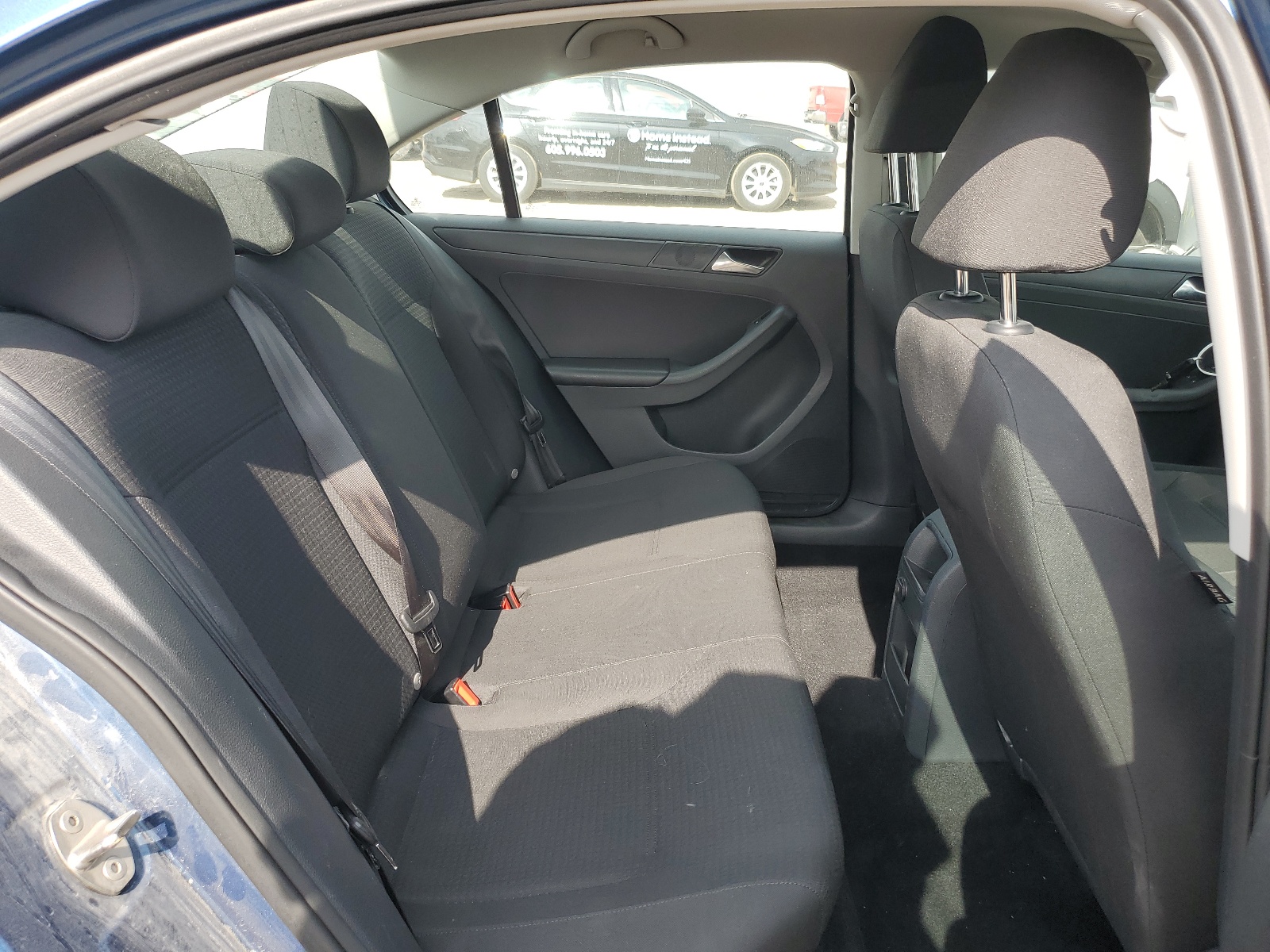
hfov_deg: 67.3
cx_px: 635
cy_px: 476
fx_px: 954
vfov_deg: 53.1
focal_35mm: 26
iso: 50
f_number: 1.5
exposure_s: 1/526
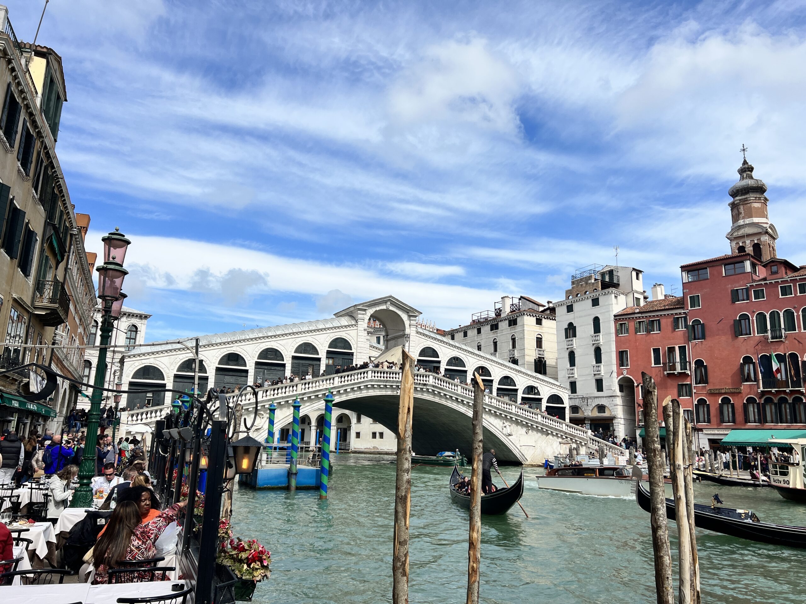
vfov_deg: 53.1
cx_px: 403
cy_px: 302
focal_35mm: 26
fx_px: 605
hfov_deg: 67.3
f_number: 1.5
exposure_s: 1/5882
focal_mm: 5.7
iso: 50
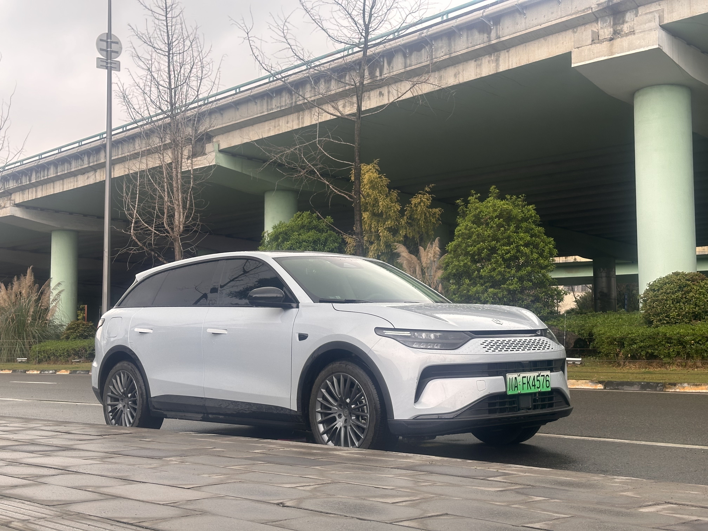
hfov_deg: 39.7
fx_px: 982
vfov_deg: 30.3
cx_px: 354
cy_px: 266
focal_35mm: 48
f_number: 1.78
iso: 50
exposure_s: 1/170
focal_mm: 6.86
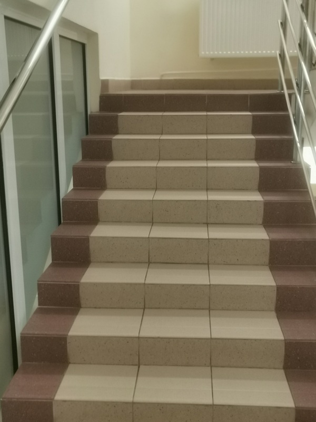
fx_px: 523
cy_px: 211
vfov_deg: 43.9
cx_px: 158
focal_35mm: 43
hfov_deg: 33.6
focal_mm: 5.56
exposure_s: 1/40
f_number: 4
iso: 200
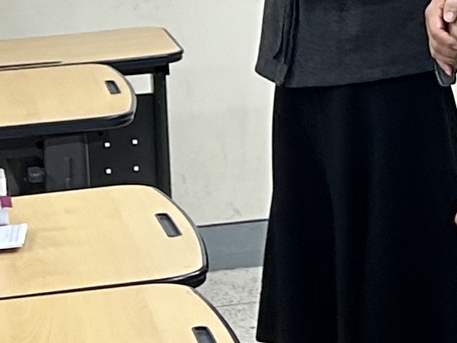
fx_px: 2522
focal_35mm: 191
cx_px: 659
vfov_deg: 7.7
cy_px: -142
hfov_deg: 10.1
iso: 125
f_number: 1.5
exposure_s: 1/120
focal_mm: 5.7
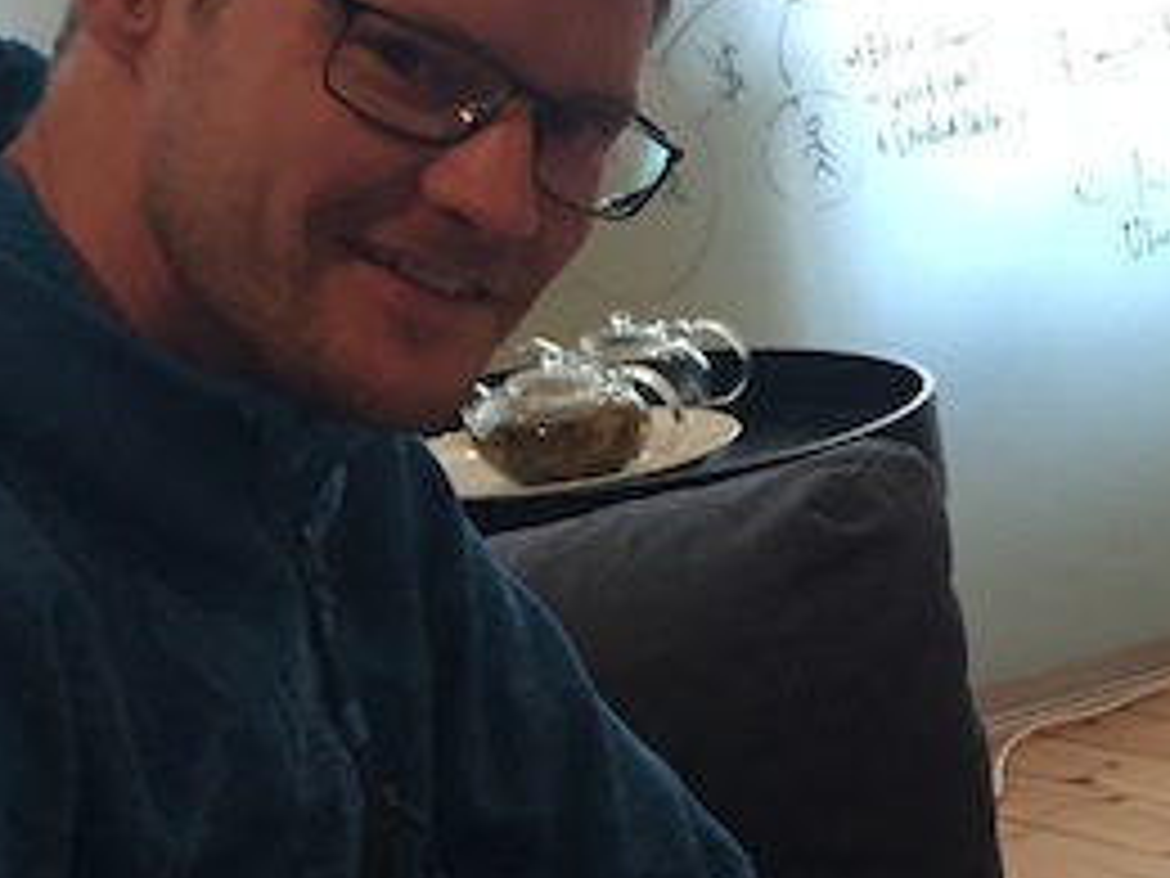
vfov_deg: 15.9
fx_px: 3076
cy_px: 923
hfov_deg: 20.2
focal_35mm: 91
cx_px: 1390
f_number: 2.2
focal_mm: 4.15
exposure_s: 1/30
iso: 125
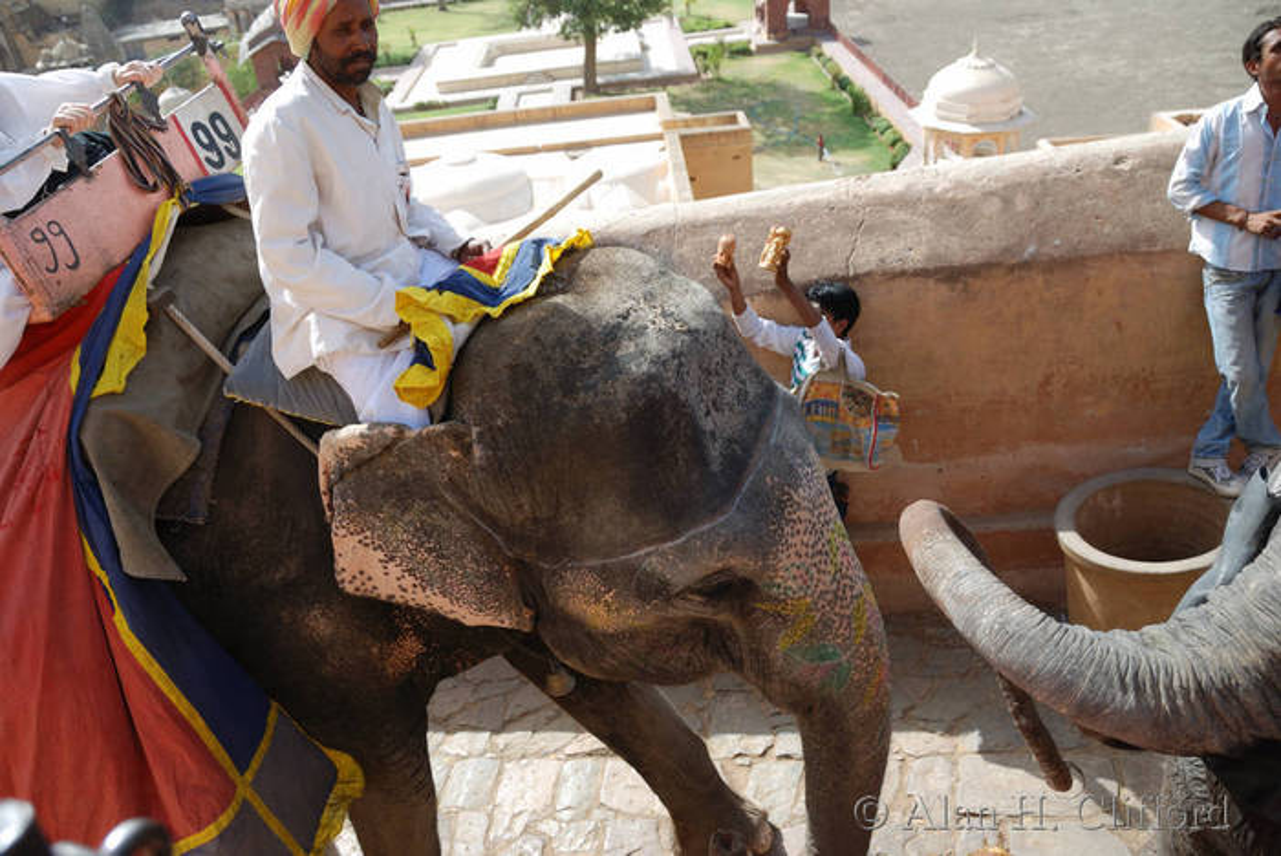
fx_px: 962
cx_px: 640
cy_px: 428
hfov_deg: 67.3
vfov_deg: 48.0
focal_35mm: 27
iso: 100
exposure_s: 1/320
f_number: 4
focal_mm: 18
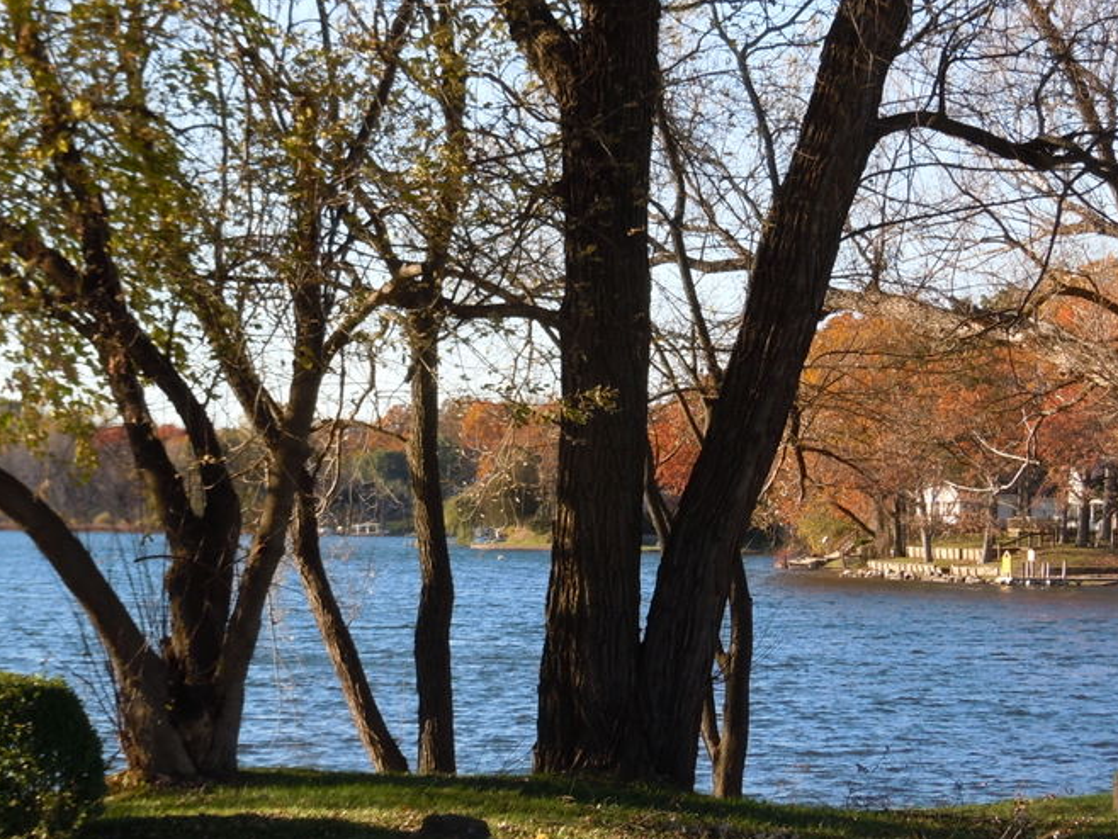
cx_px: 539
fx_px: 4006
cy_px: 394
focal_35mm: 124
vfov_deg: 12.0
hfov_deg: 15.9
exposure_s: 1/160
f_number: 5.4
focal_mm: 18.3
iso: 100
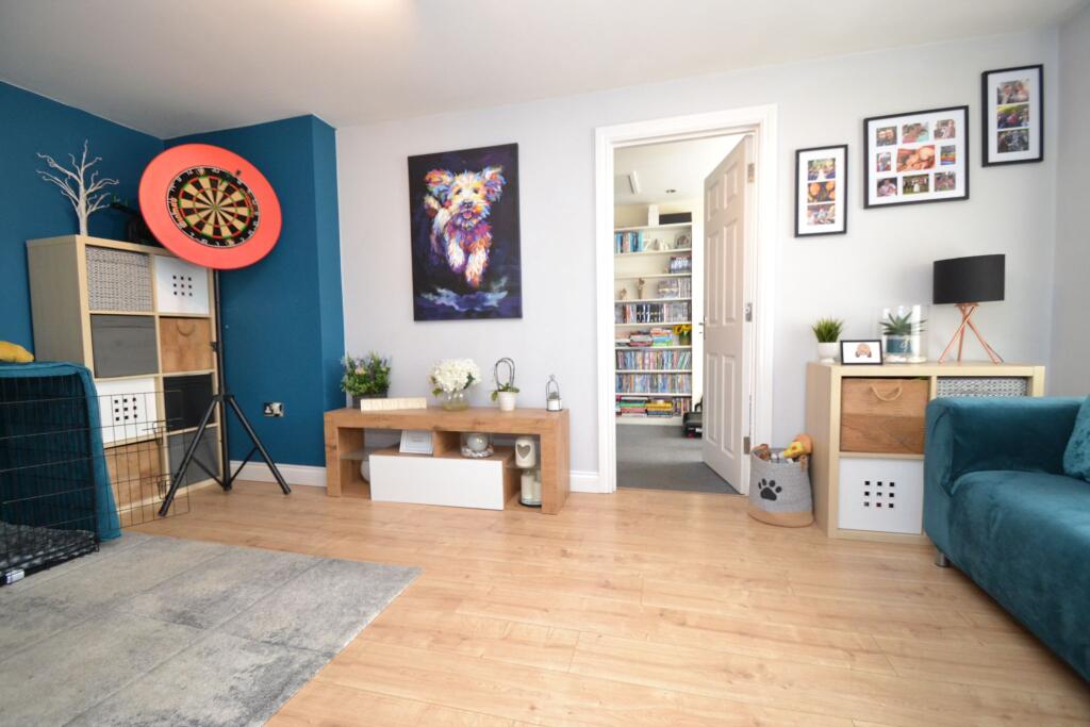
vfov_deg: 77.3
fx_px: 454
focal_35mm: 15
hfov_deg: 100.4
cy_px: 364
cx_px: 545
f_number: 3.5
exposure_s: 1/60
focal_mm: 10
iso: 1250
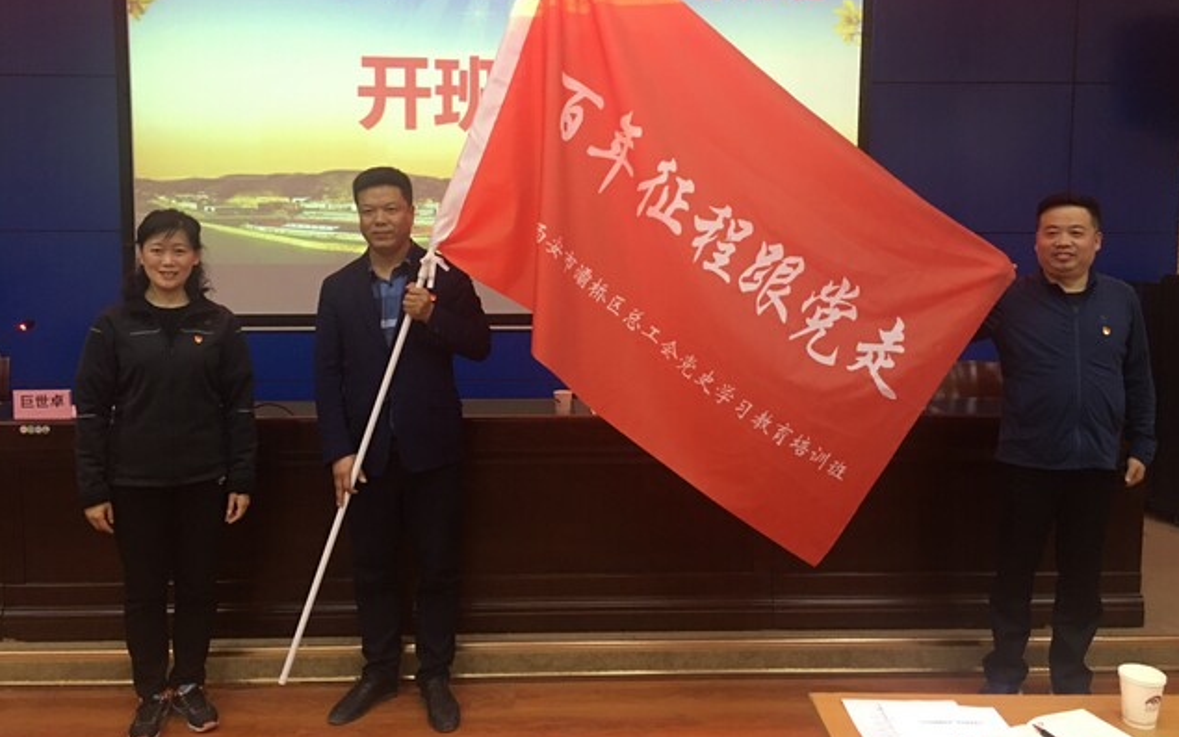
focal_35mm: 31
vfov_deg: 40.5
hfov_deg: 61.2
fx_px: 996
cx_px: 590
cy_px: 316
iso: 100
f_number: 2.2
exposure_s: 1/10
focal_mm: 4.15
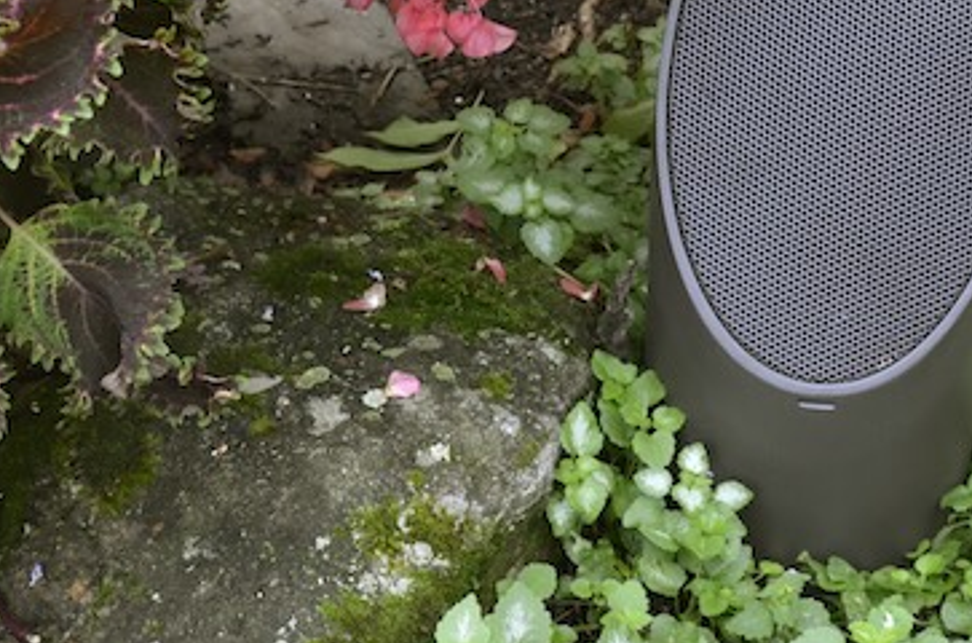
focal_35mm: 67
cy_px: 255
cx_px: 554
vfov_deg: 20.2
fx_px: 1804
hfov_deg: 30.1
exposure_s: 1/80
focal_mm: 18
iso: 400
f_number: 4.5
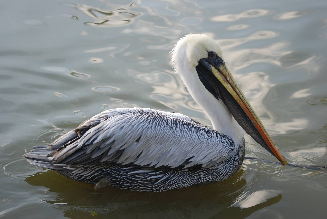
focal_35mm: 117
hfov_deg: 17.5
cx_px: 164
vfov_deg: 11.7
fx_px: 1064
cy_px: 110
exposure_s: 1/320
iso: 200
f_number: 4.5
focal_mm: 78
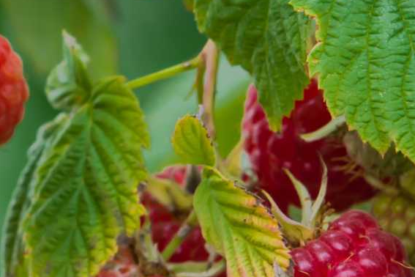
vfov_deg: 4.2
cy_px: 209
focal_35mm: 325
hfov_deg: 6.3
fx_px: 3746
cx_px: -118
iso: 500
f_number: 9
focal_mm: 60
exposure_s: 1/125
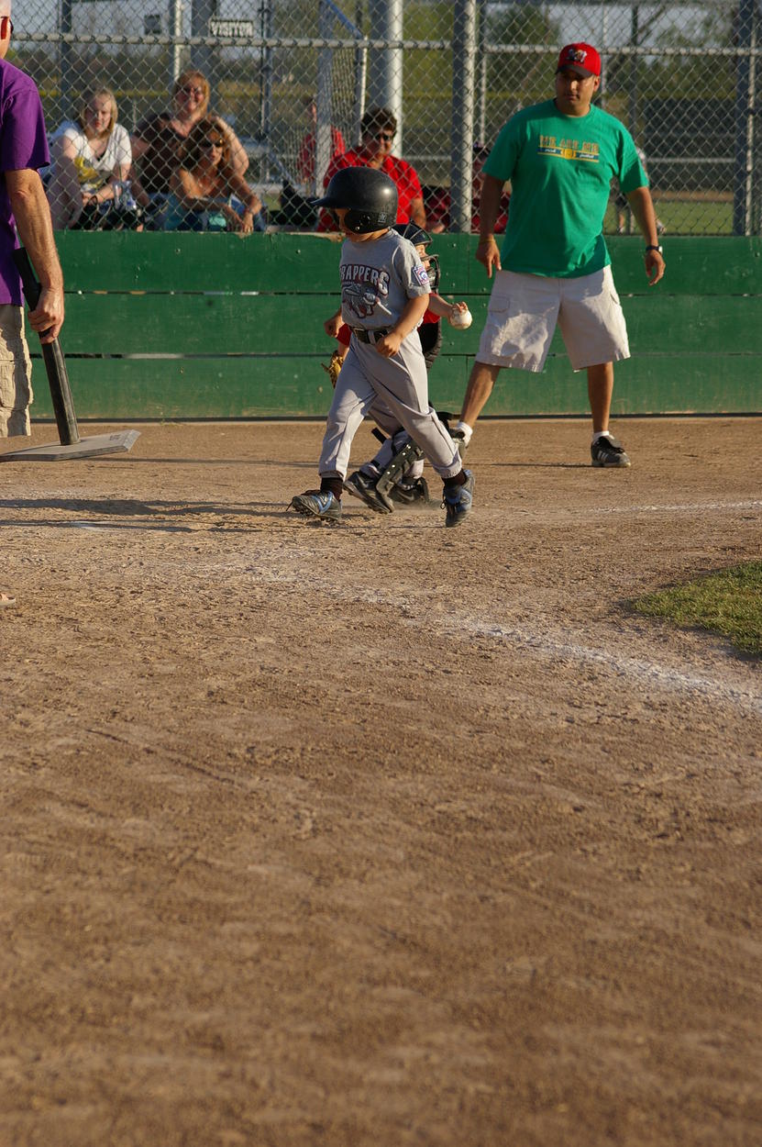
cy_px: 574
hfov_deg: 9.8
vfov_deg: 14.7
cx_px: 381
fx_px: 4437
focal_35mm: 140
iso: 200
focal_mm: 93
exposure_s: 1/750
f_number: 5.6
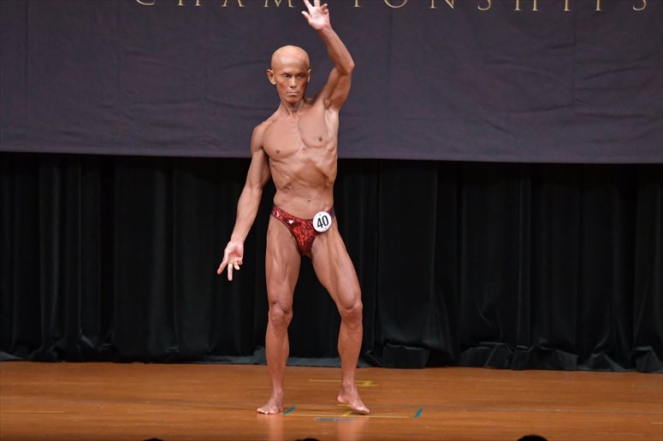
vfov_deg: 4.8
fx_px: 5246
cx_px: 332
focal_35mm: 285
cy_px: 220
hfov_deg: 7.2
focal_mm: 190
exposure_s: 1/400
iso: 5000
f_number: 5.6
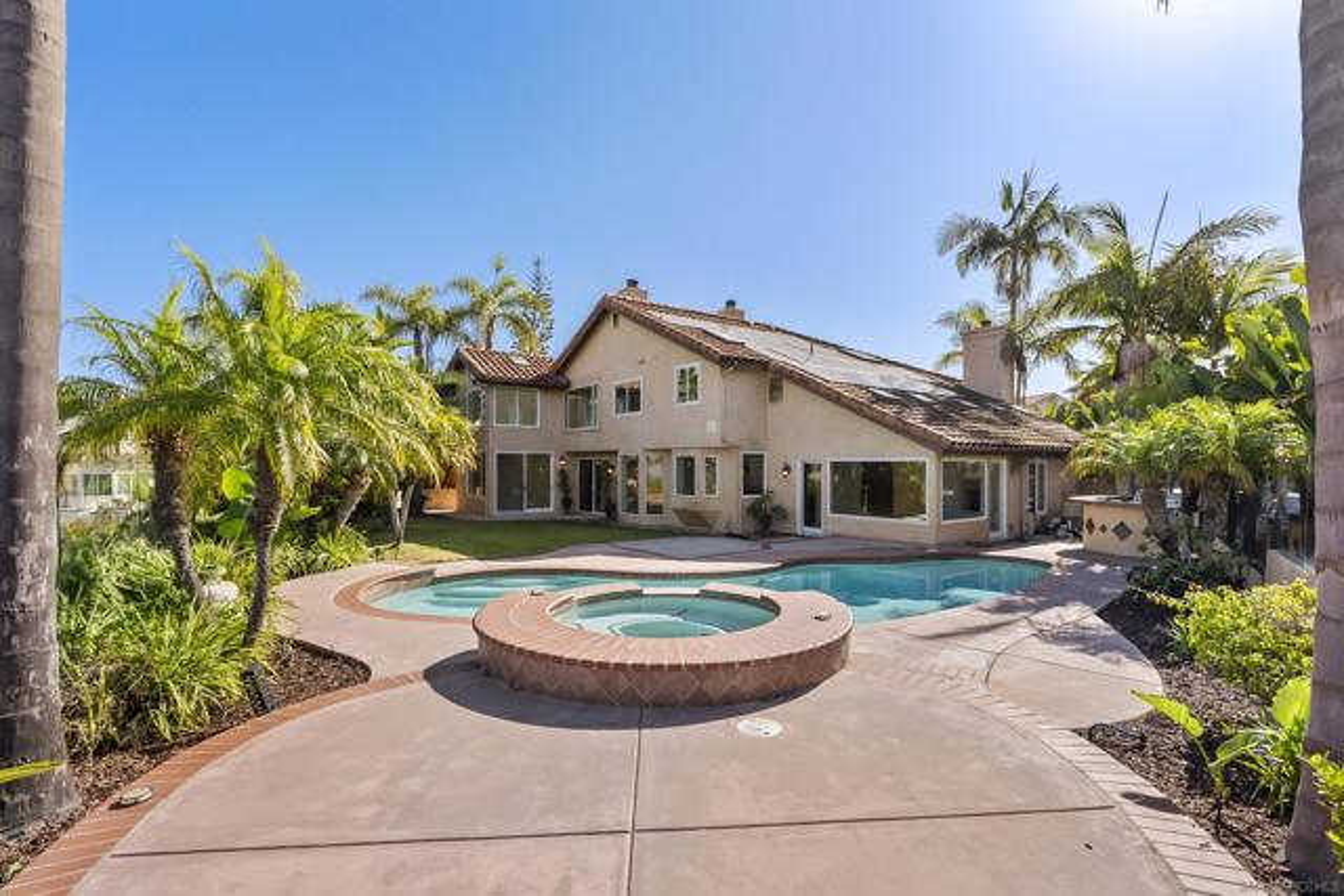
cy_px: 448
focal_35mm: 16
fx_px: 597
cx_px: 672
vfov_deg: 73.8
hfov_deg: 96.7
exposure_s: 1/1250
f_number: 8
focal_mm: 16
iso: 500
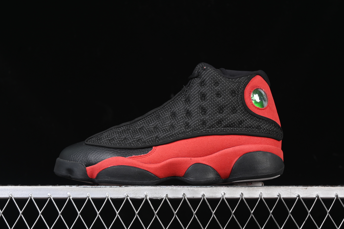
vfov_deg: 18.2
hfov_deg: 27.0
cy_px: 114
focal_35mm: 75
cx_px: 172
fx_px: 717
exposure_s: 1/60
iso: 160
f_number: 6.3
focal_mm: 50
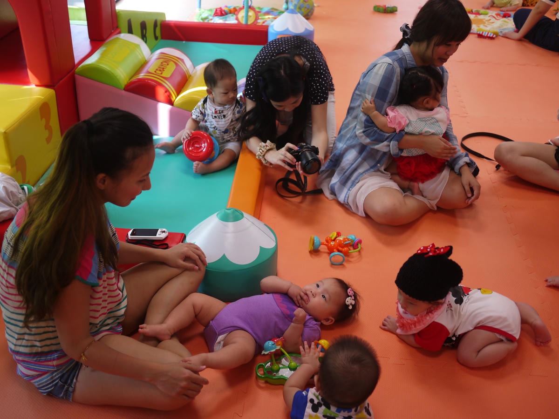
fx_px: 646
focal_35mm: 40
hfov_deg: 46.8
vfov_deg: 36.0
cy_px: 210
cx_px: 280
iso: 160
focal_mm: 20
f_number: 1.7
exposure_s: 1/160
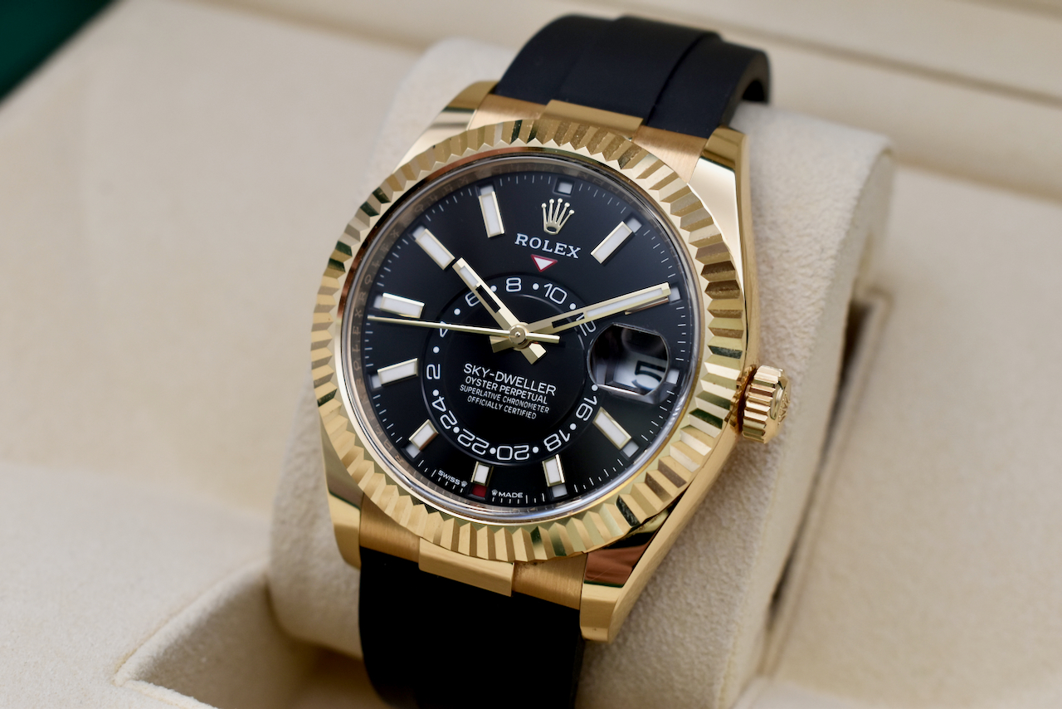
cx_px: 531
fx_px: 1770
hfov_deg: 33.4
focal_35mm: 60
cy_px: 354
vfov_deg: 22.6
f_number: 7.1
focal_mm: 40
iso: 400
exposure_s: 1/125
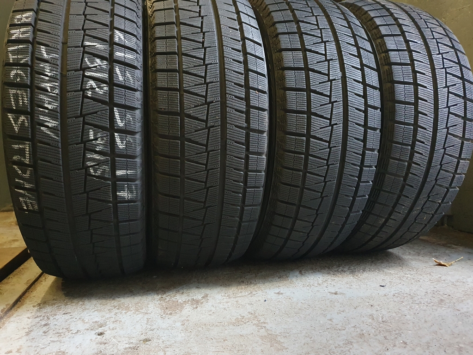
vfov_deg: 53.1
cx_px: 236
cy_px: 178
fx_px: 355
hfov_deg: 67.3
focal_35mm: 26
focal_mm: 4.32
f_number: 1.5
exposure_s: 1/14
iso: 500
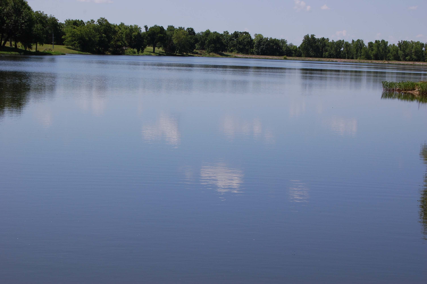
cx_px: 214
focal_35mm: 82
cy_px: 142
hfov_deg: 24.6
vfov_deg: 16.5
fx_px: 978
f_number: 10
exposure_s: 1/400
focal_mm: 55
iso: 200
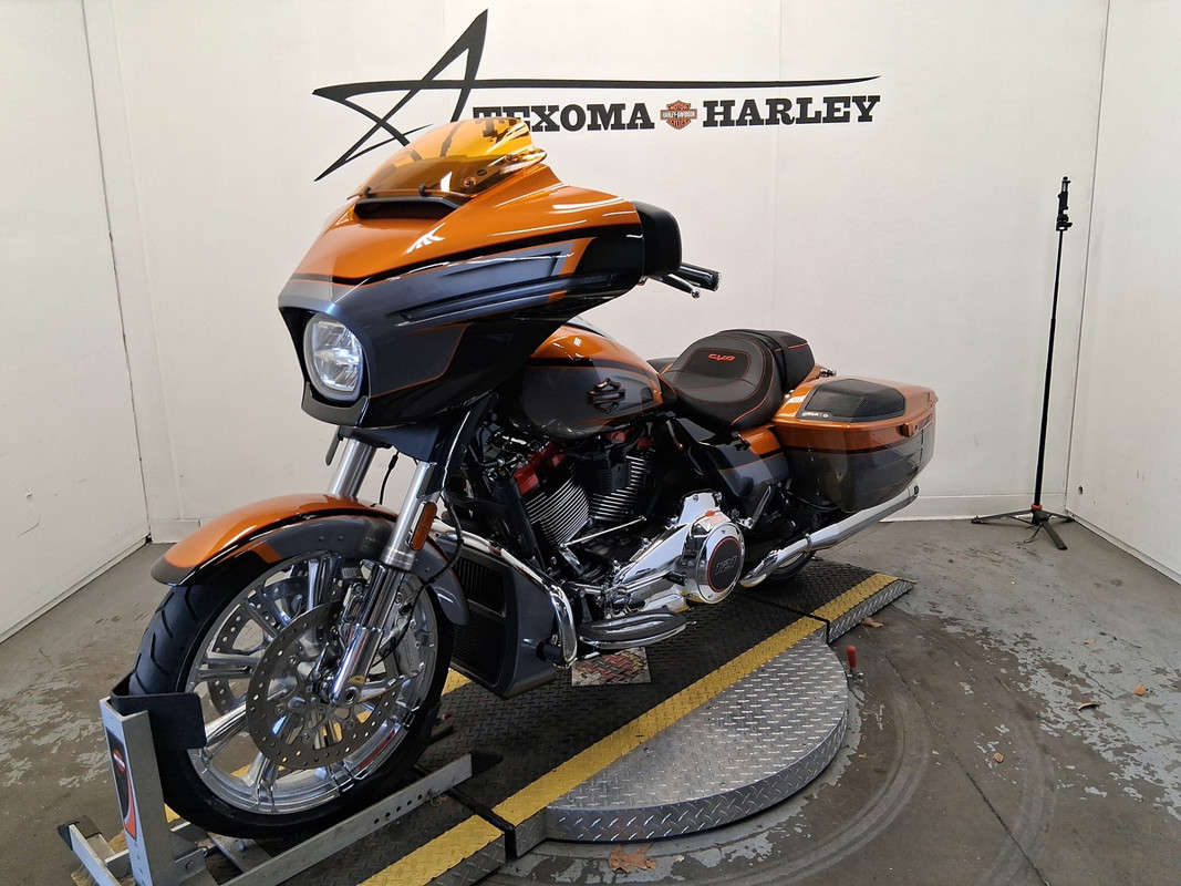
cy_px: 443
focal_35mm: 26
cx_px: 590
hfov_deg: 67.3
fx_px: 887
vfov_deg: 53.1
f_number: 1.8
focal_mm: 3.98
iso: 137
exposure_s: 1/120
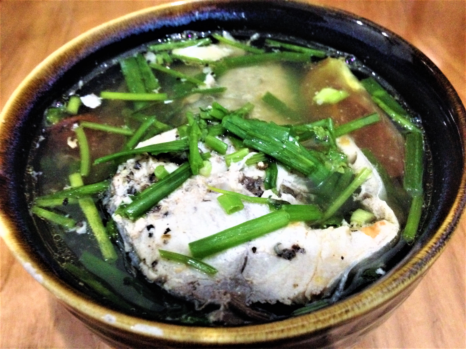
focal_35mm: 33
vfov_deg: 42.9
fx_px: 444
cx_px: 233
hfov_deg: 55.4
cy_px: 174
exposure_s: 1/15
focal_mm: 4.12
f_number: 2.4
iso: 800
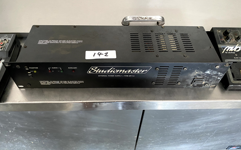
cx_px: 119
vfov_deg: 44.5
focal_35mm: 28
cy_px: 78
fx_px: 184
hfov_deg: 66.5
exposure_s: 1/45
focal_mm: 4.25
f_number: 1.8
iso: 500
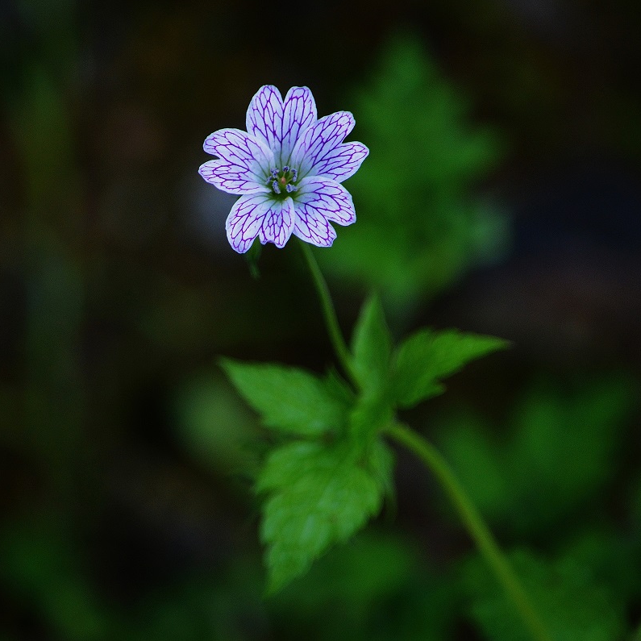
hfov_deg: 4.1
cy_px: 320
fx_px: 8862
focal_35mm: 423
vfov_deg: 4.1
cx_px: 275
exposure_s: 1/125
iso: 450
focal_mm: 220
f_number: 5.3
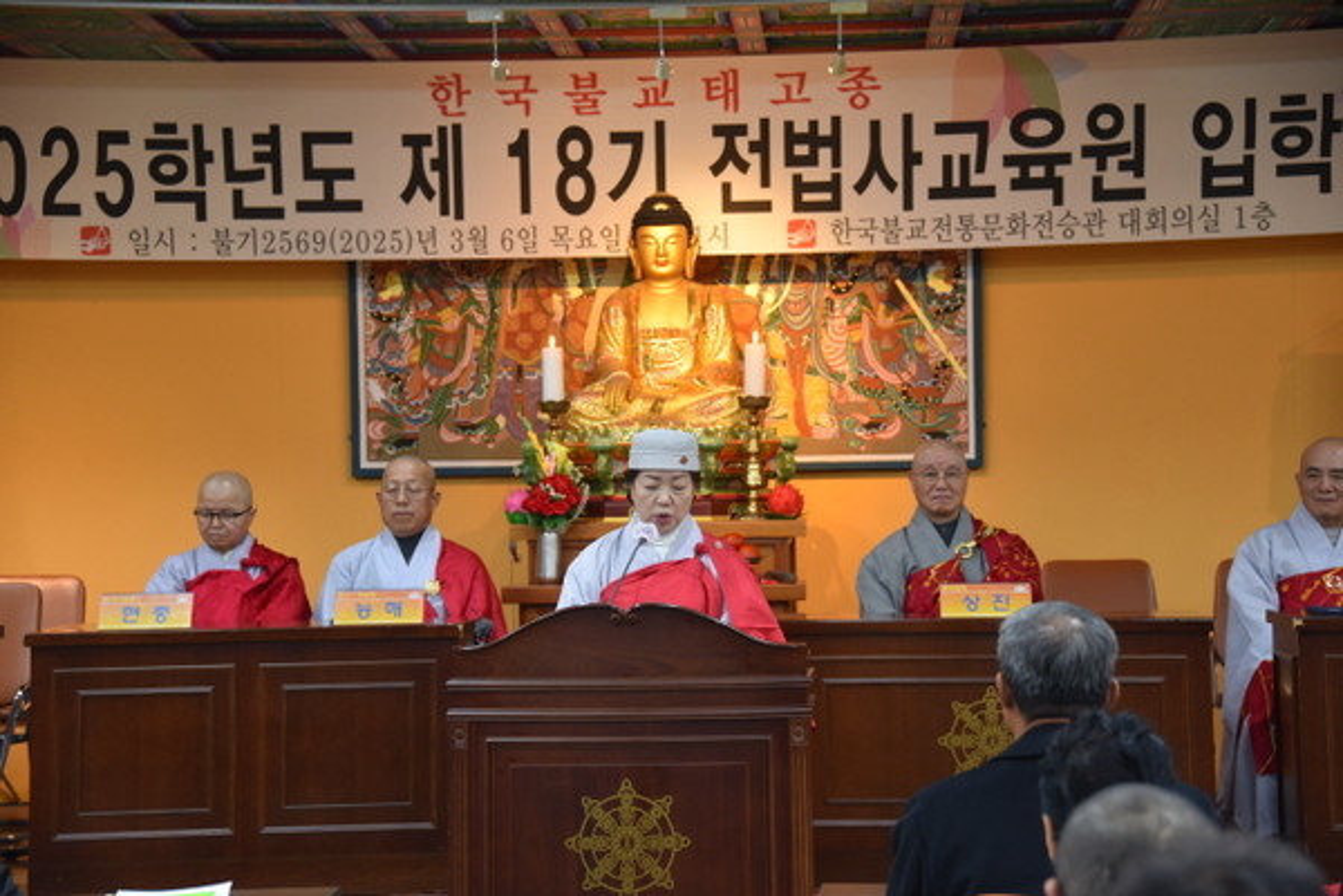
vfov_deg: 15.2
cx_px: 672
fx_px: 3357
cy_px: 448
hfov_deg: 22.6
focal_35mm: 90
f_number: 5.3
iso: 1400
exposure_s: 1/60
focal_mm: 90
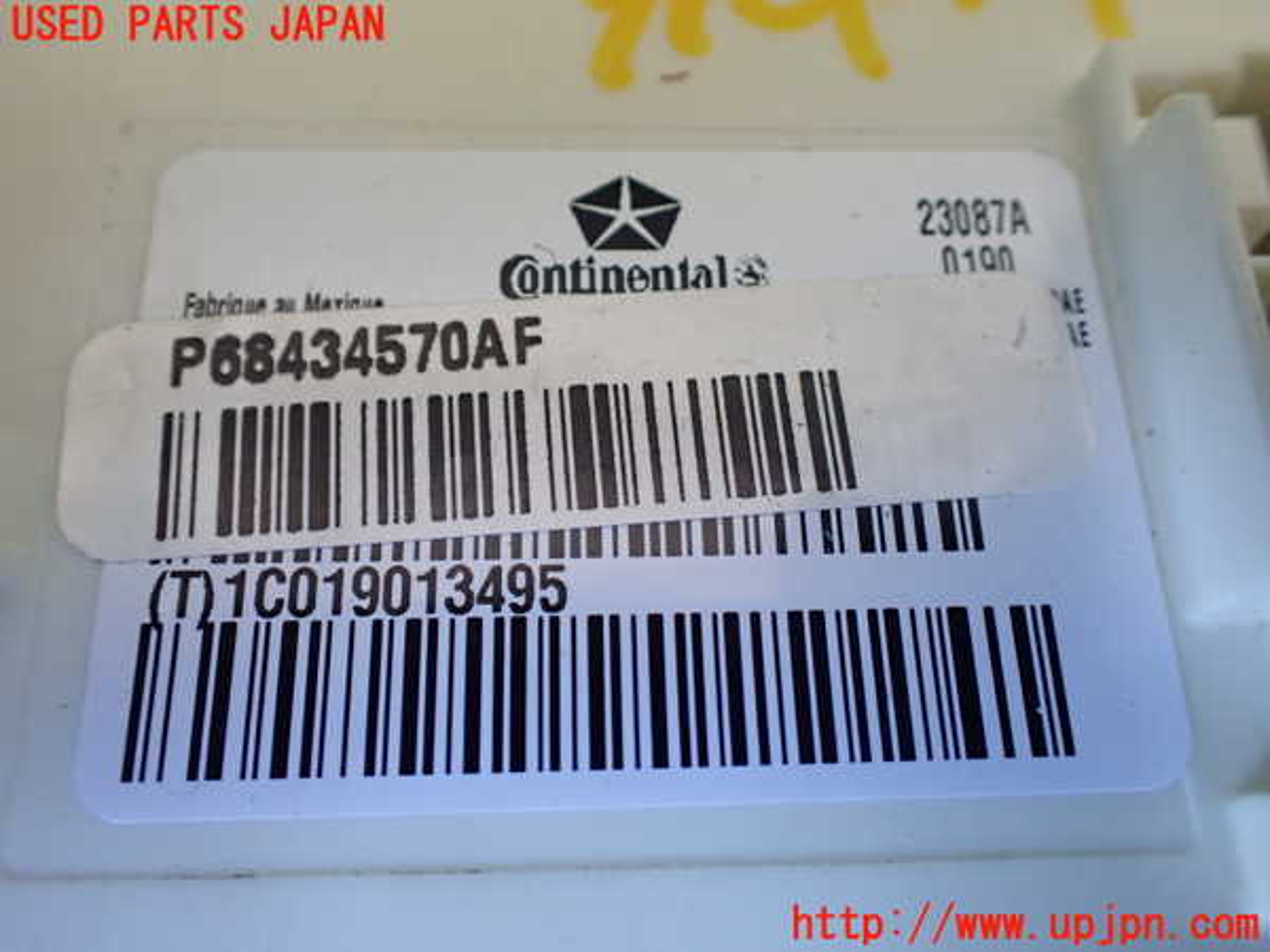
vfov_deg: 46.8
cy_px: 476
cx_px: 635
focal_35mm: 30
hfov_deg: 60.0
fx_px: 1101
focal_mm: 5.4
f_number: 2.3
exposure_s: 1/125
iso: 500
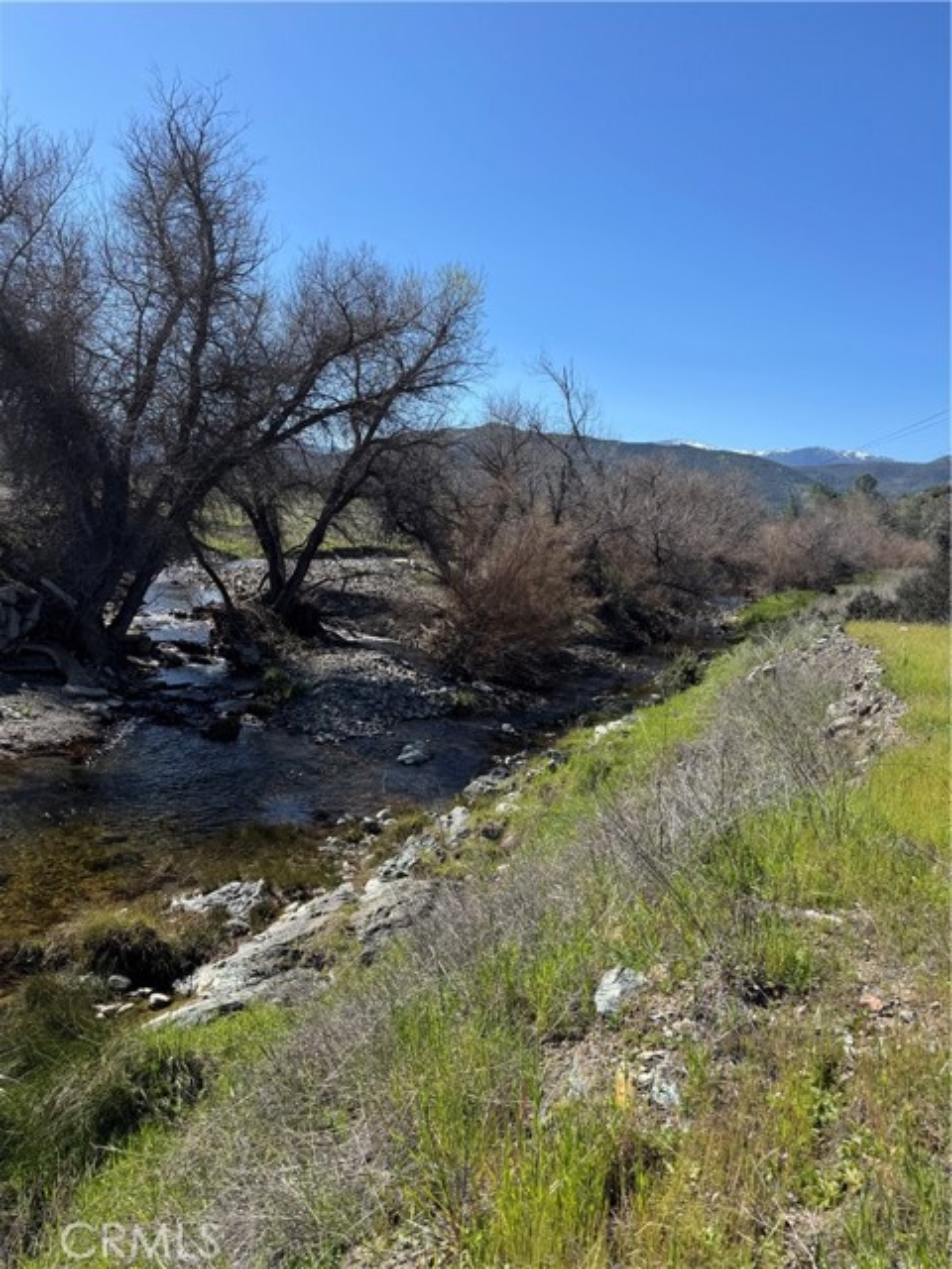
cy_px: 634
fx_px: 880
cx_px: 476
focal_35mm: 24
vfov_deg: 71.6
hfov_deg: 56.8
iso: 80
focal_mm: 6.76
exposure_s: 1/3413
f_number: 1.78
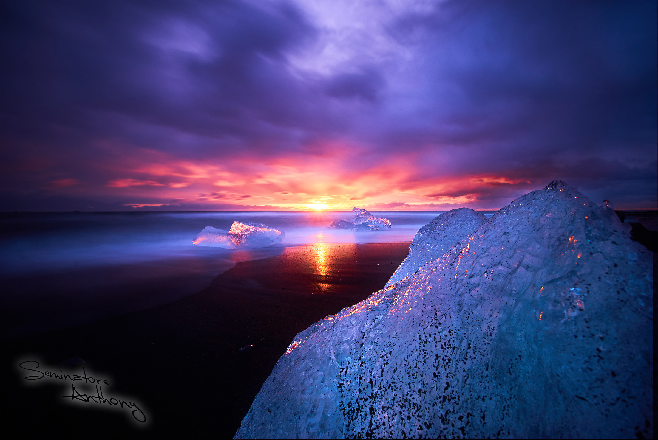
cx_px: 329
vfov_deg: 70.5
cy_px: 220
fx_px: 311
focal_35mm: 17
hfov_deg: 93.2
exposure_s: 30
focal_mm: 17
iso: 320
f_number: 11
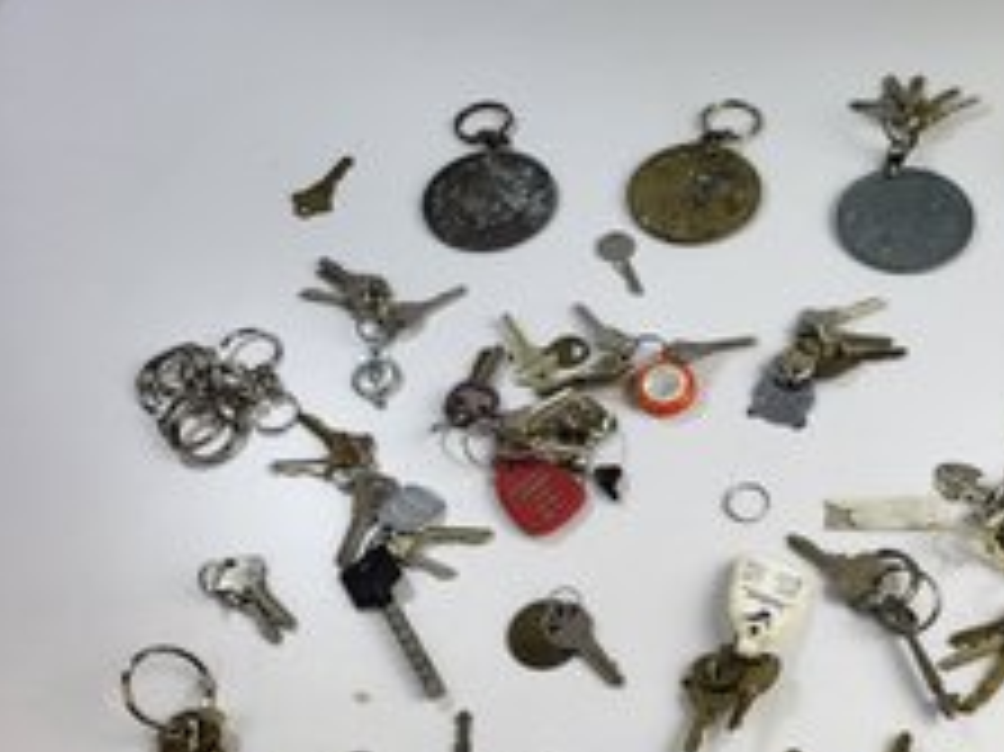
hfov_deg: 45.1
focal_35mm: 40
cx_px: 763
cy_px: 538
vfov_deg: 35.3
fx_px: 1160
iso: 40
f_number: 1.8
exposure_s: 1/484
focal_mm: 5.4
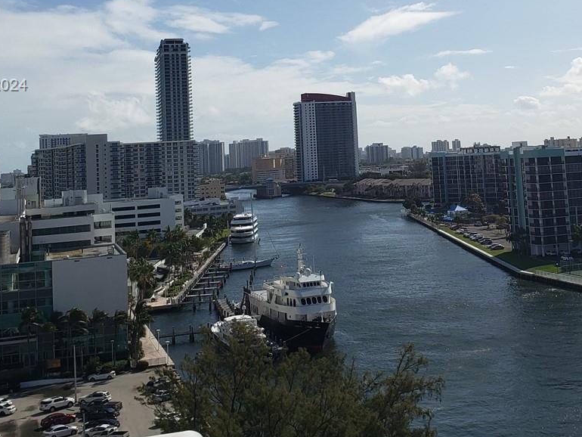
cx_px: 390
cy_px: 86
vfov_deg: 26.5
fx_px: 908
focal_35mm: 54
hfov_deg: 35.2
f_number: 2.4
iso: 50
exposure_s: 1/3967
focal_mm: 4.3
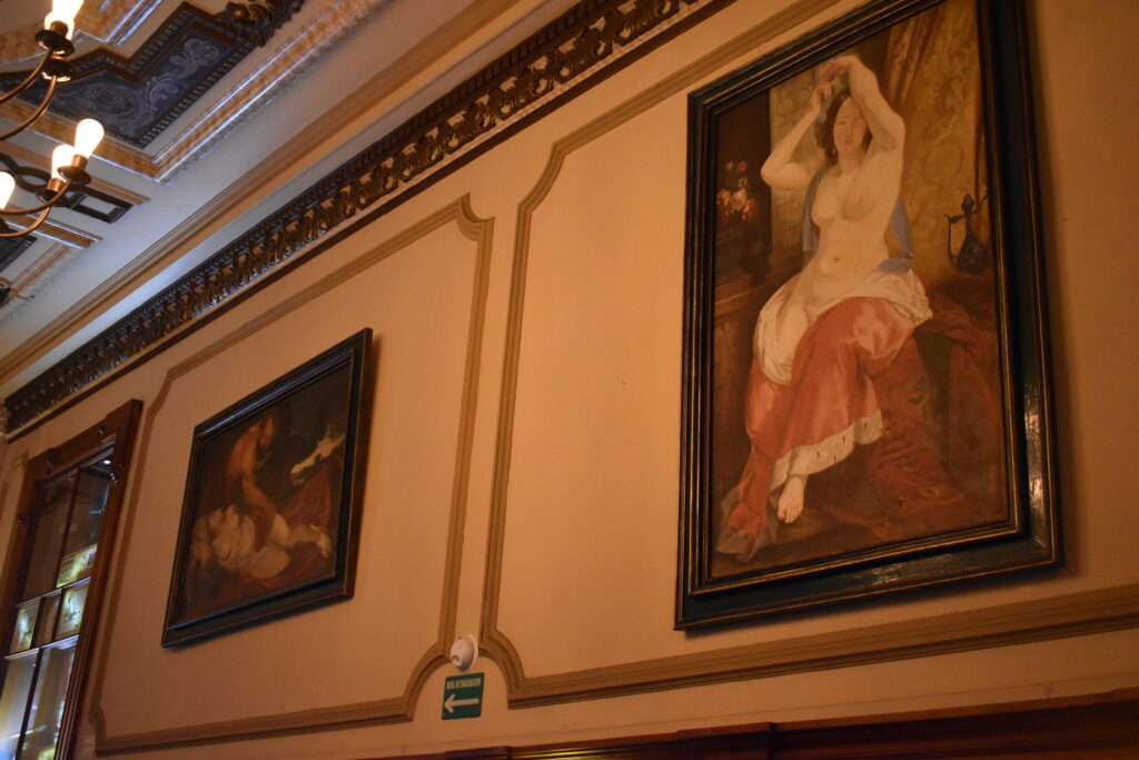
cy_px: 380
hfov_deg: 47.9
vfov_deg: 33.0
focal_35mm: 40
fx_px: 1281
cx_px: 570
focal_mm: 27
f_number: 4
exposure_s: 1/60
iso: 4000
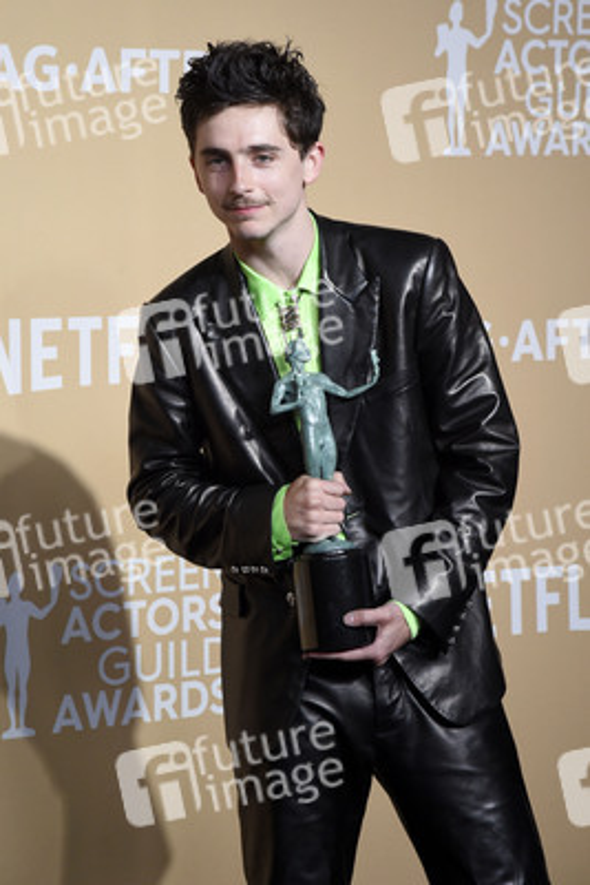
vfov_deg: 17.1
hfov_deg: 11.4
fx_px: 2947
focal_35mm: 120
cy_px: 442
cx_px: 295
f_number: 7.1
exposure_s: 1/250
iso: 2500
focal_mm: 120
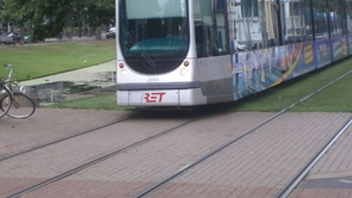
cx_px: 142
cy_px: 36
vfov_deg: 12.9
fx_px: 868
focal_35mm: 93
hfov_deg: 22.9
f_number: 4.9
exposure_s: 1/160
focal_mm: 7.4
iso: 100
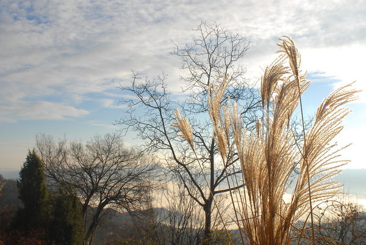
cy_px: 122
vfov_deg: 36.9
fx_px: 366
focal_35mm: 36
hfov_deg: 53.1
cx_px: 183
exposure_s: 1/90
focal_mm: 24
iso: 125
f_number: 16
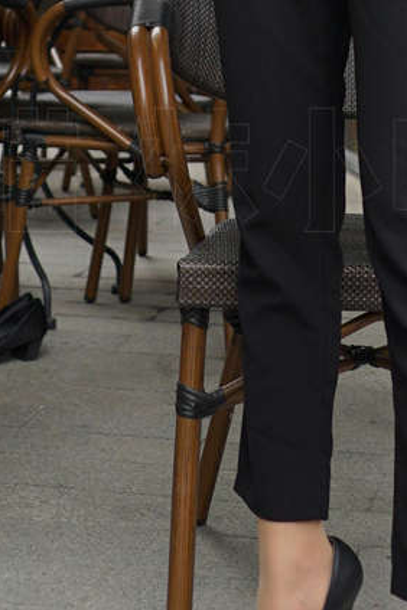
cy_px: -136
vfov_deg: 18.9
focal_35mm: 102
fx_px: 1730
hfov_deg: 13.4
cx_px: 319
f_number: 3.5
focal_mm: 24
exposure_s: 1/100
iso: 100
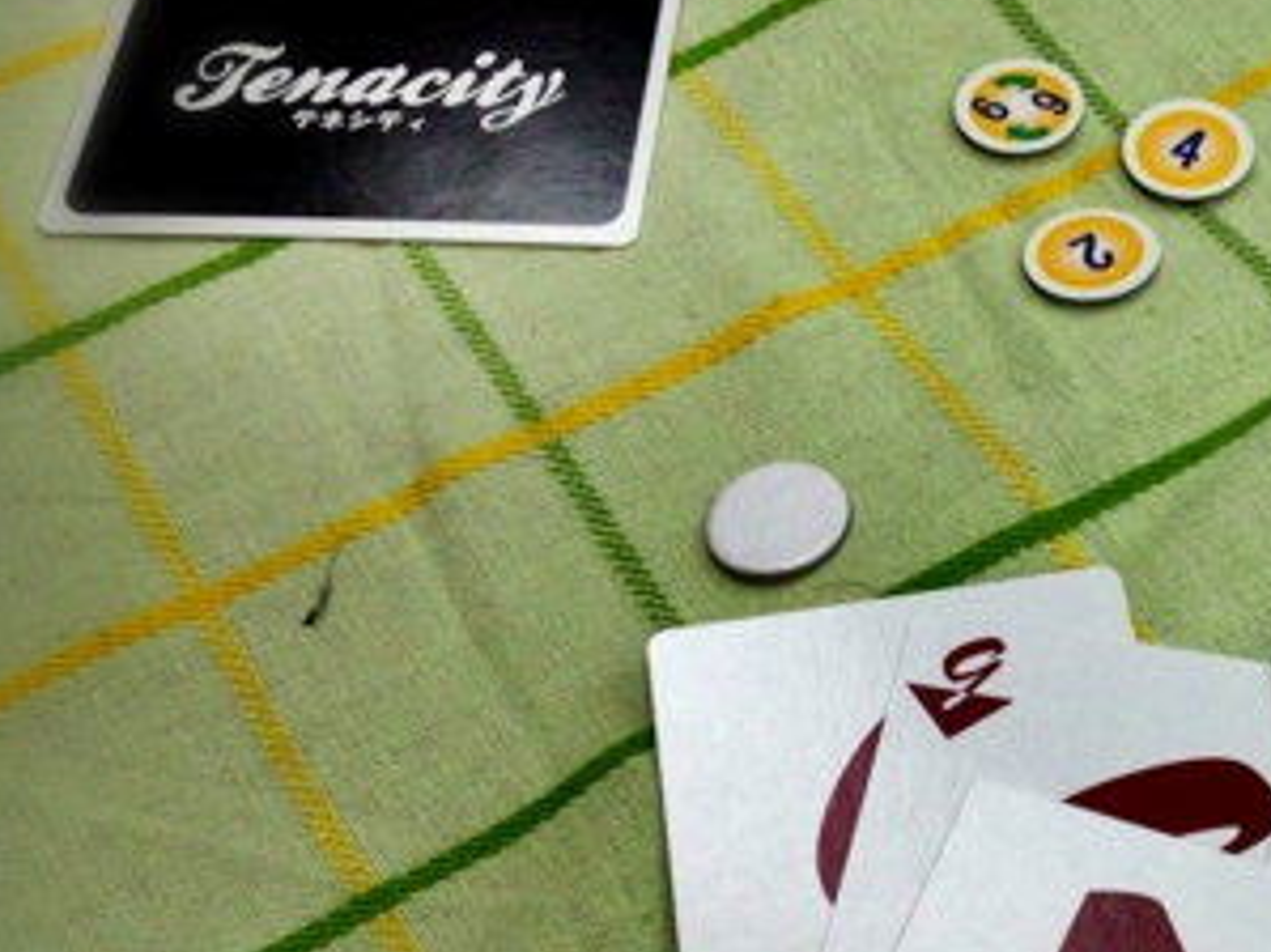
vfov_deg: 19.6
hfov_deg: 24.8
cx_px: 1254
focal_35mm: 75
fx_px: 2753
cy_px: 578
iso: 80
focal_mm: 4.28
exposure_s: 1/100
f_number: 2.4
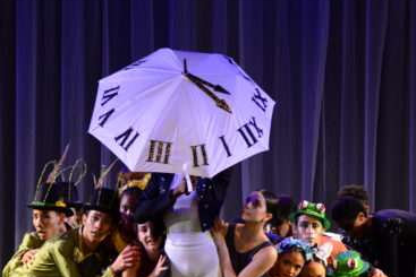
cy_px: 240
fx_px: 2821
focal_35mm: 244
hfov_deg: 8.4
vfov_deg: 5.6
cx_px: 181
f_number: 5.6
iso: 3200
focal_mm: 112
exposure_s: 1/160
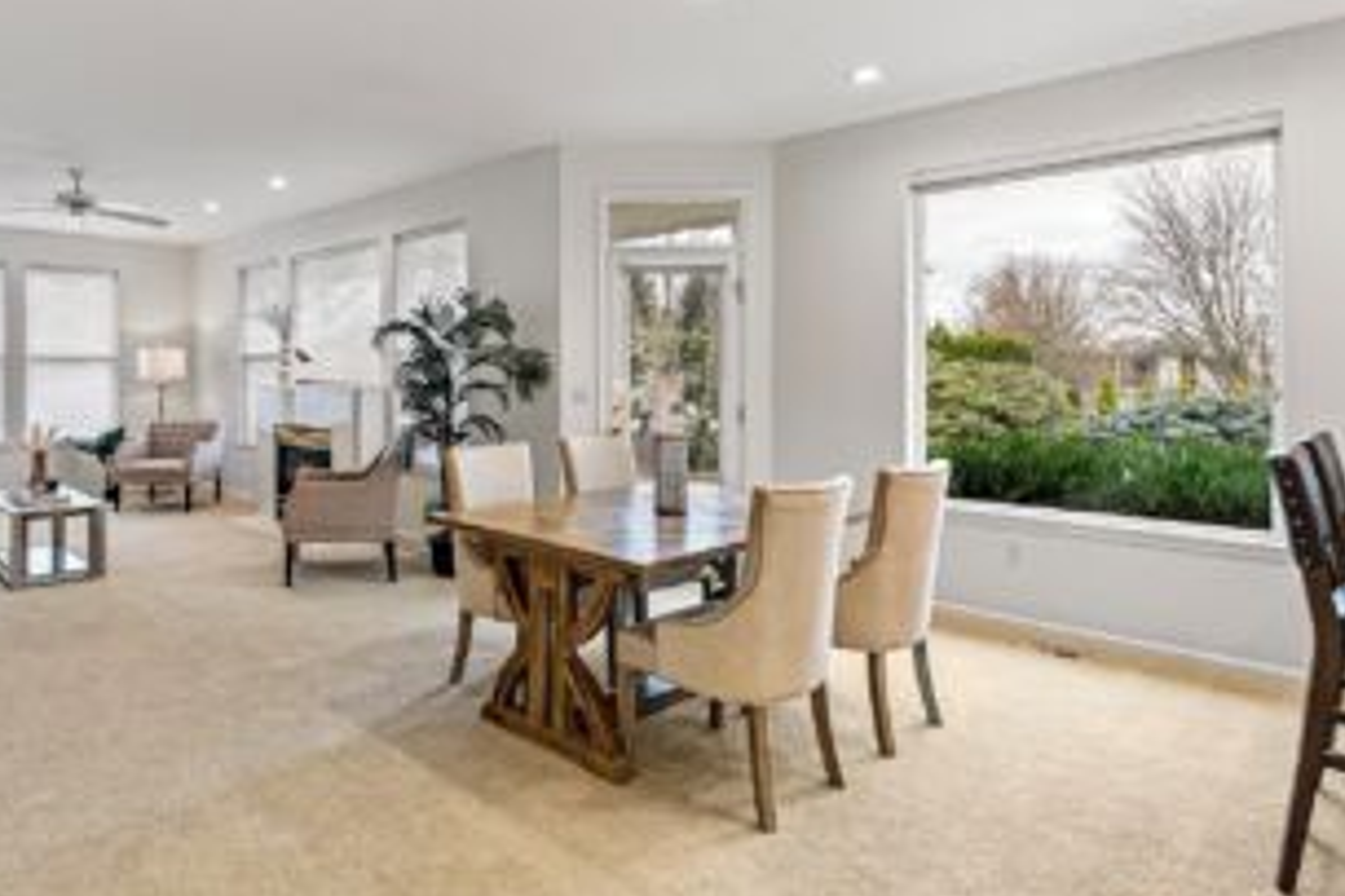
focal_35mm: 21
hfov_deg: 79.8
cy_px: 399
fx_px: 784
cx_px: 507
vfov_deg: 59.3
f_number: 8
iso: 1600
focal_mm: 16
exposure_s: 1/50
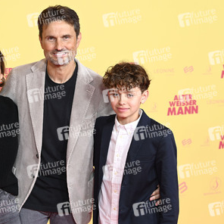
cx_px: 56
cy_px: 113
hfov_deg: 17.8
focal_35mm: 97
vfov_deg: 17.9
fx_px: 710
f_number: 5.6
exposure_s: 1/160
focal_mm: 75
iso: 500
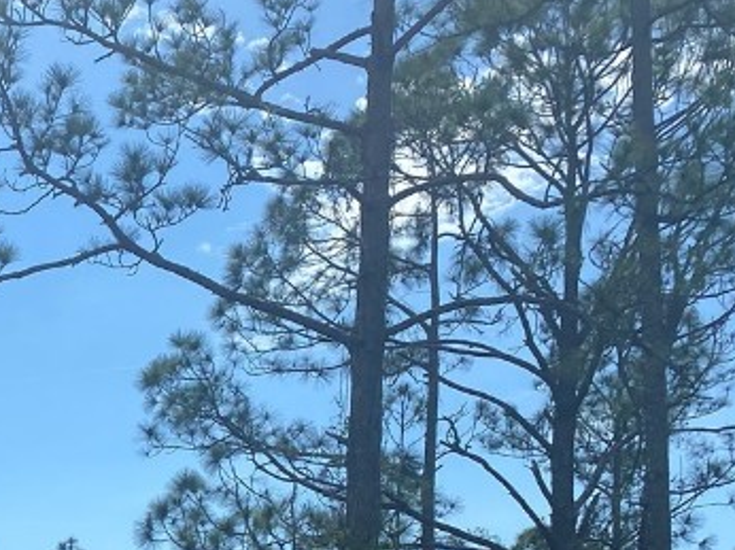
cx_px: -266
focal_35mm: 77
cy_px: 707
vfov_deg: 17.9
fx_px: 1634
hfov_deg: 22.3
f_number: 1.8
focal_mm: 4.25
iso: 32
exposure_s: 1/3497
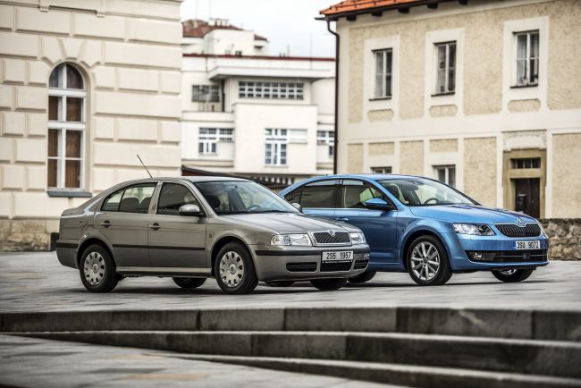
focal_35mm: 122
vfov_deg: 11.2
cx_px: 290
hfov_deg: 16.8
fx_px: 1970
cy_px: 194
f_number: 2.8
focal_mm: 122
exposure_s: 1/250
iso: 64
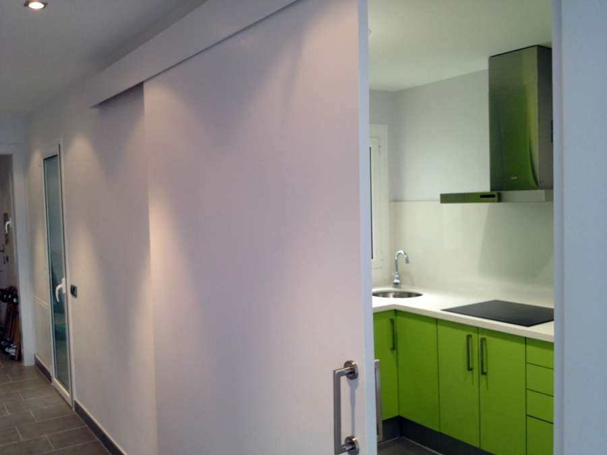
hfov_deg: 52.6
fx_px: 614
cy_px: 228
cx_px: 304
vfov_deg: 40.7
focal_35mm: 35
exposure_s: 1/20
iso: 64
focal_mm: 4.28
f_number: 2.4
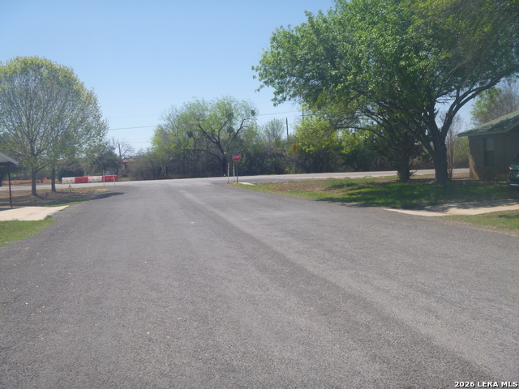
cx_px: 260
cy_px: 194
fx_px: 570
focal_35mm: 38
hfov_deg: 49.0
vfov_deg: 37.7
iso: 100
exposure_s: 1/400
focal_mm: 6.8
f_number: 4.5
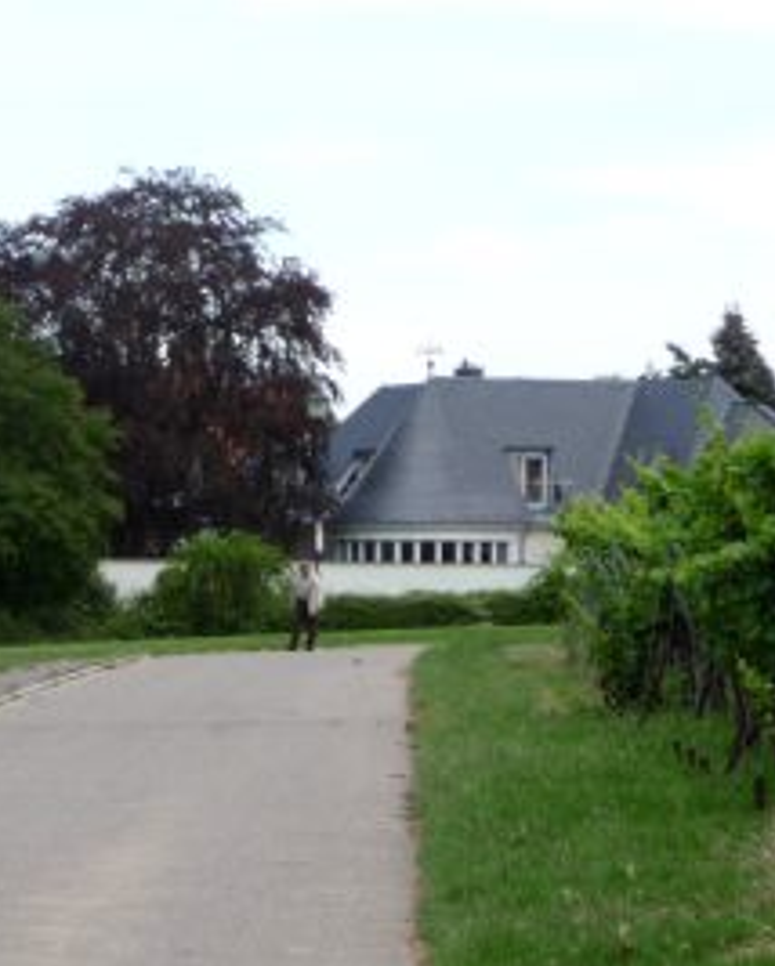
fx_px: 3952
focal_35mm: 138
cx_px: 159
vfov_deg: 13.9
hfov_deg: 11.2
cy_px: 481
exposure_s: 1/250
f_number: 4.6
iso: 100
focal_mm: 13.1
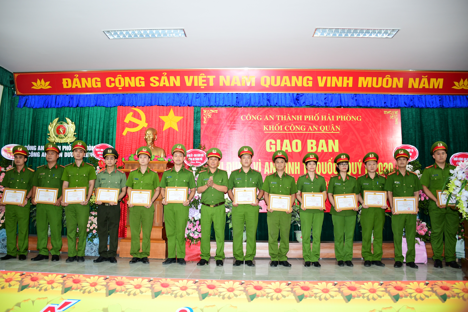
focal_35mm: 27
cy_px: 156
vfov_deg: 47.9
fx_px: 351
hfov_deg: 67.4
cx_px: 234
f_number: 3.5
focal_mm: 18
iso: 640
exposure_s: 1/200
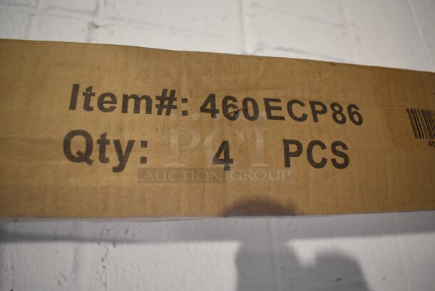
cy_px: 146
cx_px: 218
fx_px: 327
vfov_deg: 48.0
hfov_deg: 67.3
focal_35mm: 27
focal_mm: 18
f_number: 4
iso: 1800
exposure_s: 1/60
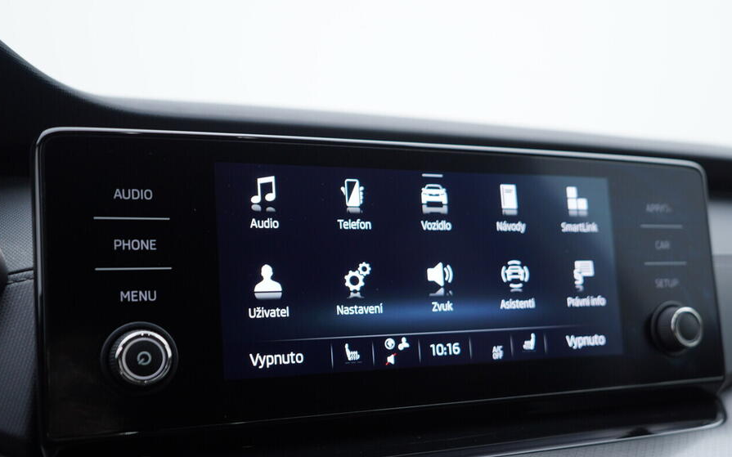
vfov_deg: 30.4
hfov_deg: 47.1
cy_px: 278
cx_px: 412
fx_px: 838
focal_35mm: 42
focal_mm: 24
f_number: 3.2
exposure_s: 1/50
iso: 125
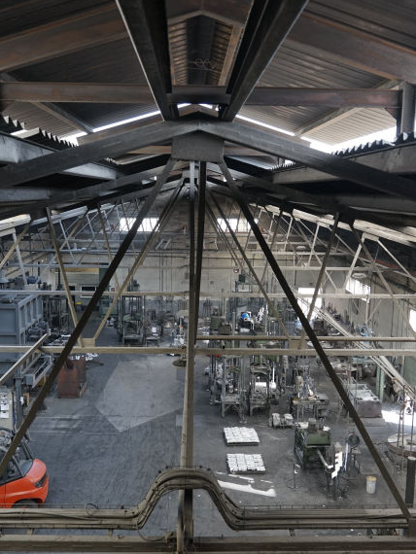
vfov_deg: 52.6
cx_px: 202
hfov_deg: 40.7
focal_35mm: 35
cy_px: 275
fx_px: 560
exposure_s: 1/160
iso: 800
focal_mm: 24
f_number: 4
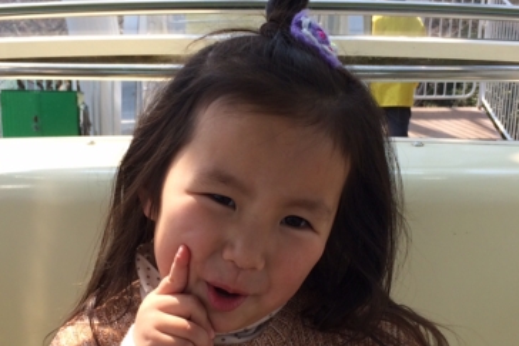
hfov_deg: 33.4
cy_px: 254
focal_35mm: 60
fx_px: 865
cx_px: 234
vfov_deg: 22.5
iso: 32
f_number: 2.2
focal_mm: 4.12
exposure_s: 1/774
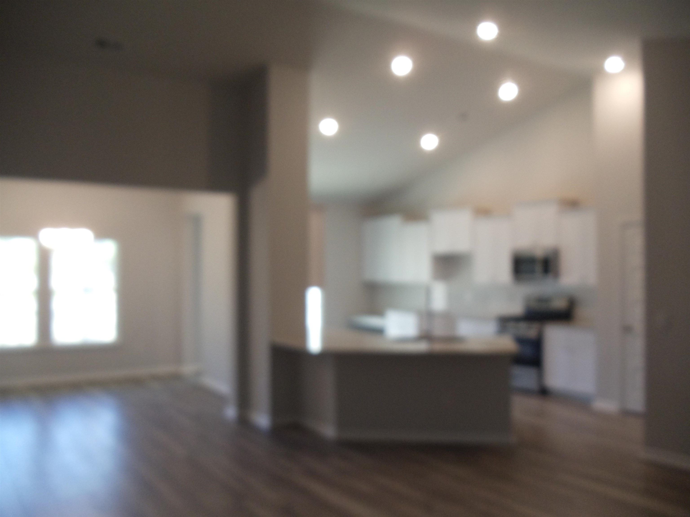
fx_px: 877
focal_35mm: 44
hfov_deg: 42.9
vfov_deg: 32.9
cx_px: 345
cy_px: 258
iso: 200
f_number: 3.5
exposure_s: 1/30
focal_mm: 6
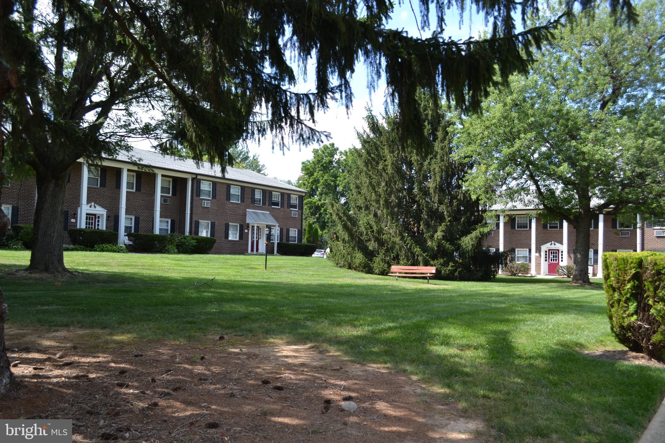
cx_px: 332
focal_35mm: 33
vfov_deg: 40.0
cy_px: 222
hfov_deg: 57.2
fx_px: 609
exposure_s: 1/160
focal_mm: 22
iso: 100
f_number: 6.3
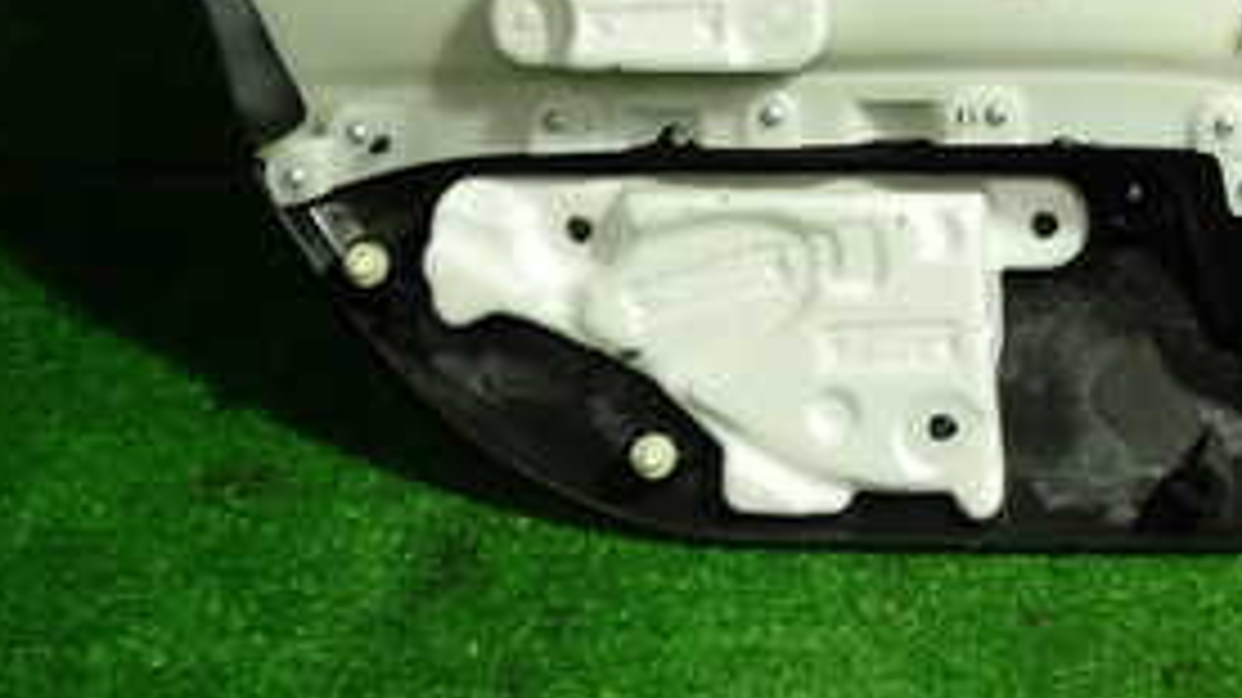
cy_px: -54
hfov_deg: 28.3
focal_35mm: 71
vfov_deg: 16.5
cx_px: 1179
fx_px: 2337
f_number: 2.3
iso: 200
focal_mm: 5.4
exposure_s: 1/30
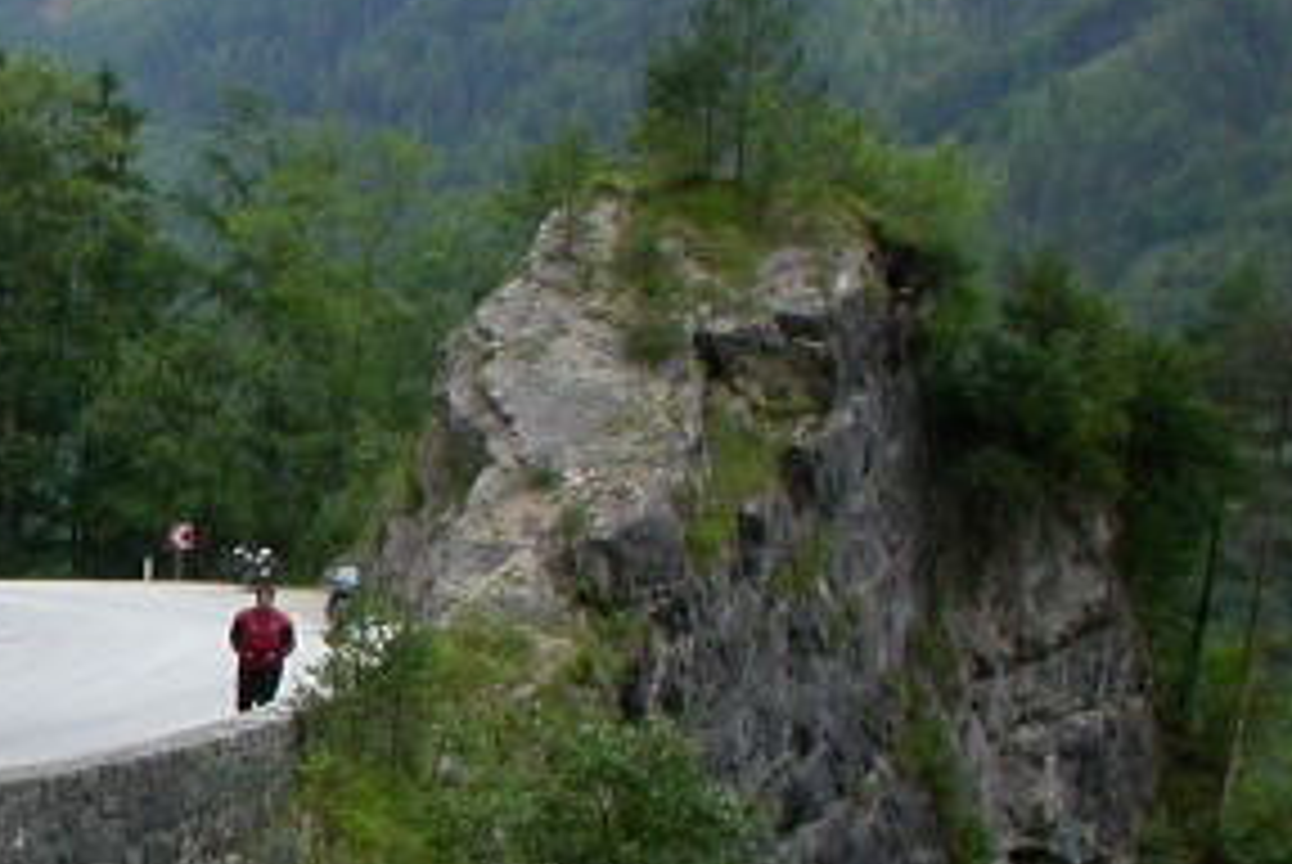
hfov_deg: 17.5
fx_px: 3952
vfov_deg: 12.4
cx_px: -360
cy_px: 774
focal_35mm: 110
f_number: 5.3
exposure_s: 1/62.7
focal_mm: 7.85
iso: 100
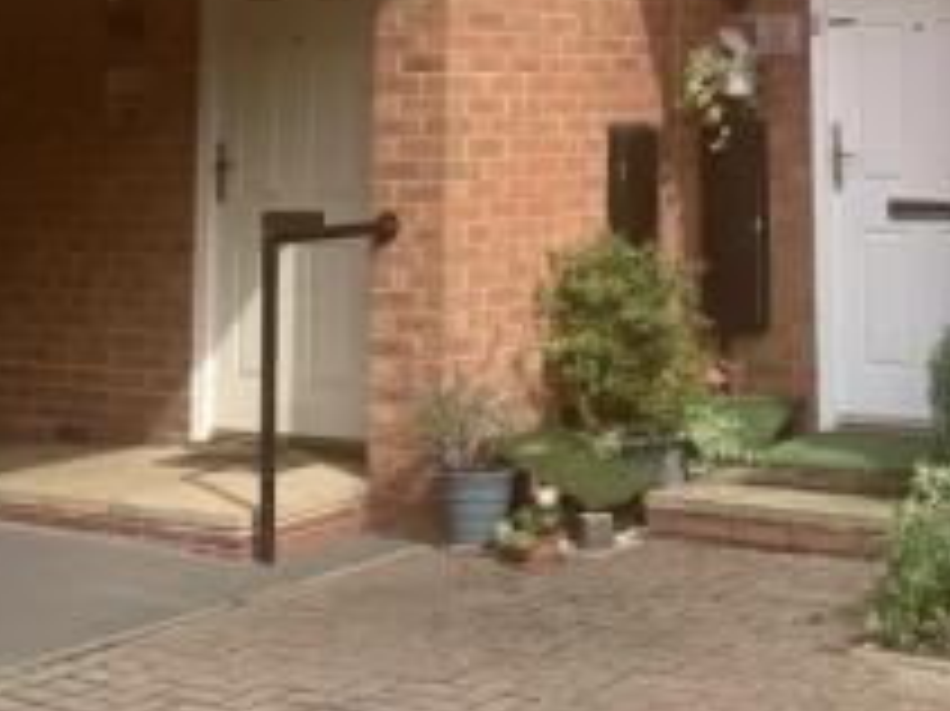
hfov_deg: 26.5
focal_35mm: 72
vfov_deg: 19.4
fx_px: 1975
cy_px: -97
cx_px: 772
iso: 25
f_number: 1.8
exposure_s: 1/1350
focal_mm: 4.25
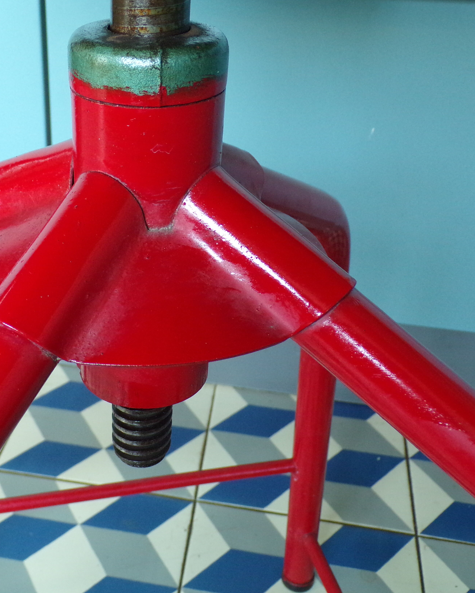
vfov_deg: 42.0
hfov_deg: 33.7
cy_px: 286
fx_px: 773
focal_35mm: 44
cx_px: 138
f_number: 3.2
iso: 250
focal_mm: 5.8
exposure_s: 1/17
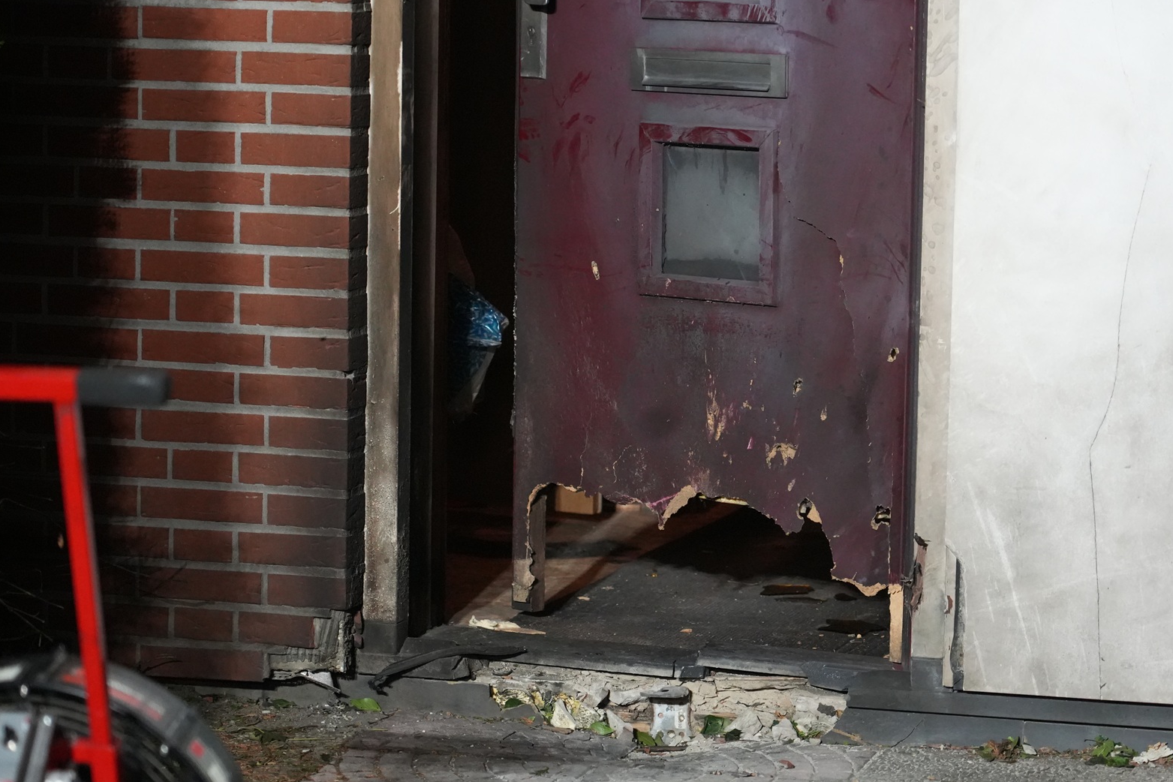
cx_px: 639
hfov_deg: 15.9
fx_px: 4203
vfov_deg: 10.6
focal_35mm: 129
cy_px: 473
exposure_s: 1/160
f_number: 4
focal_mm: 105
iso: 8000
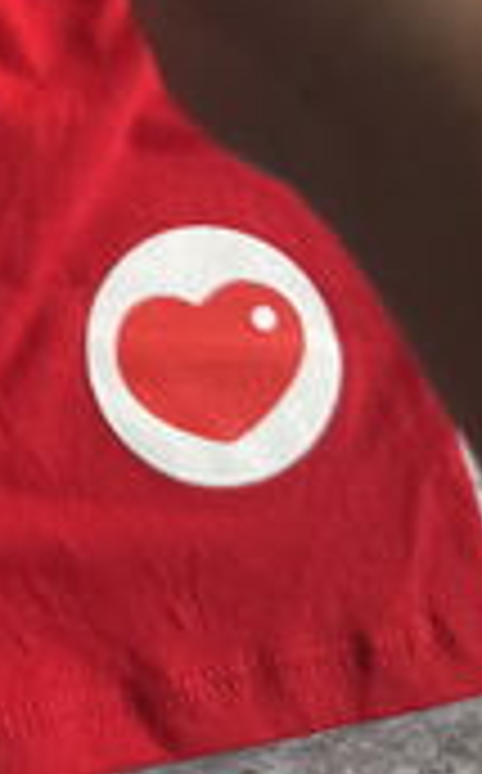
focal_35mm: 79
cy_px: -151
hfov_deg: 14.9
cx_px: -302
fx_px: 1666
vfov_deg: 23.9
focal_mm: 6.76
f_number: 1.78
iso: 100
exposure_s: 1/504
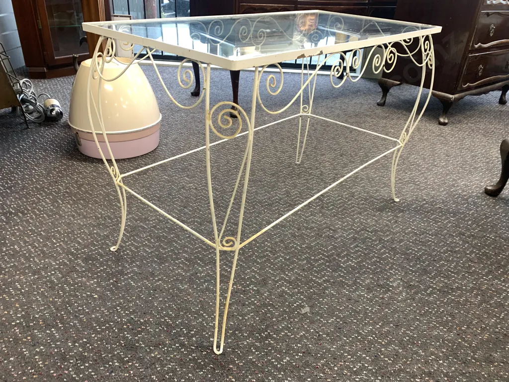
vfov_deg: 53.1
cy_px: 191
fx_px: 382
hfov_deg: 67.3
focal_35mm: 26
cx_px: 254
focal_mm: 4.25
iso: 160
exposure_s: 1/50
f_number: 1.8
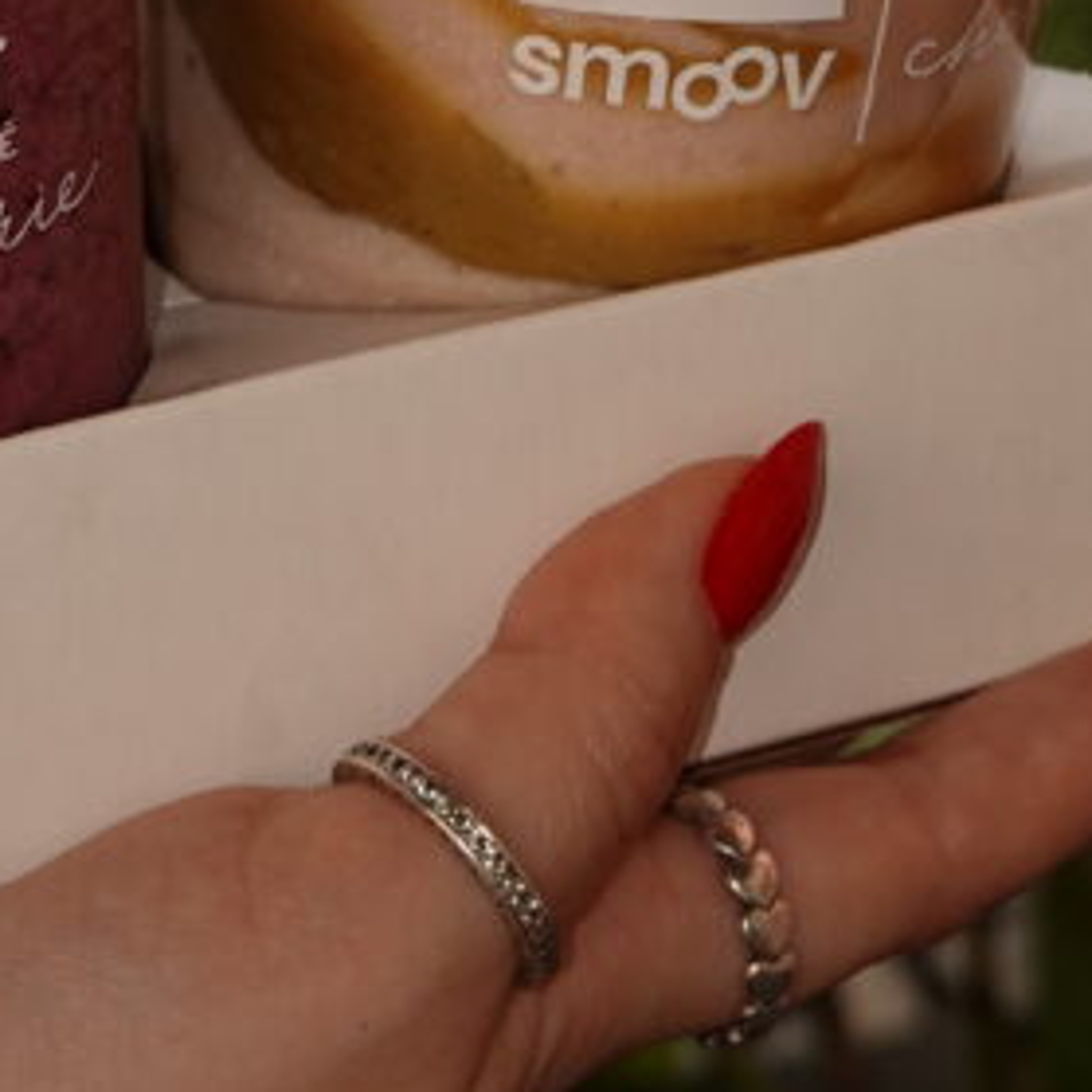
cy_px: -579
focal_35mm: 225
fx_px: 8030
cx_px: 14
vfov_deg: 7.6
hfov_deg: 7.7
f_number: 4
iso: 100
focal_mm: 26.37
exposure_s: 1/160
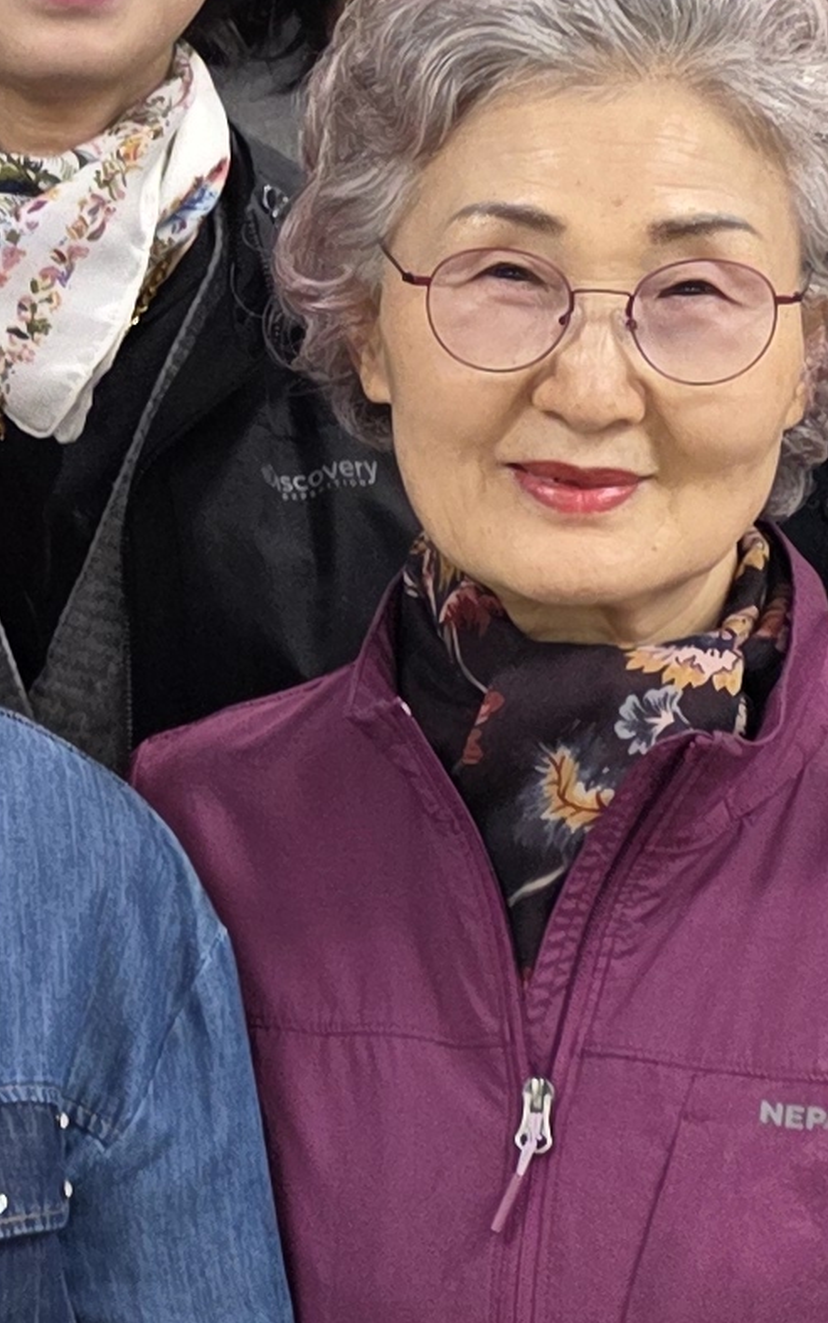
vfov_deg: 16.8
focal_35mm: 124
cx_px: -436
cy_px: 486
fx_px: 4472
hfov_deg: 10.2
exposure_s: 1/120
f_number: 1.7
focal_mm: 6.25
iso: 250
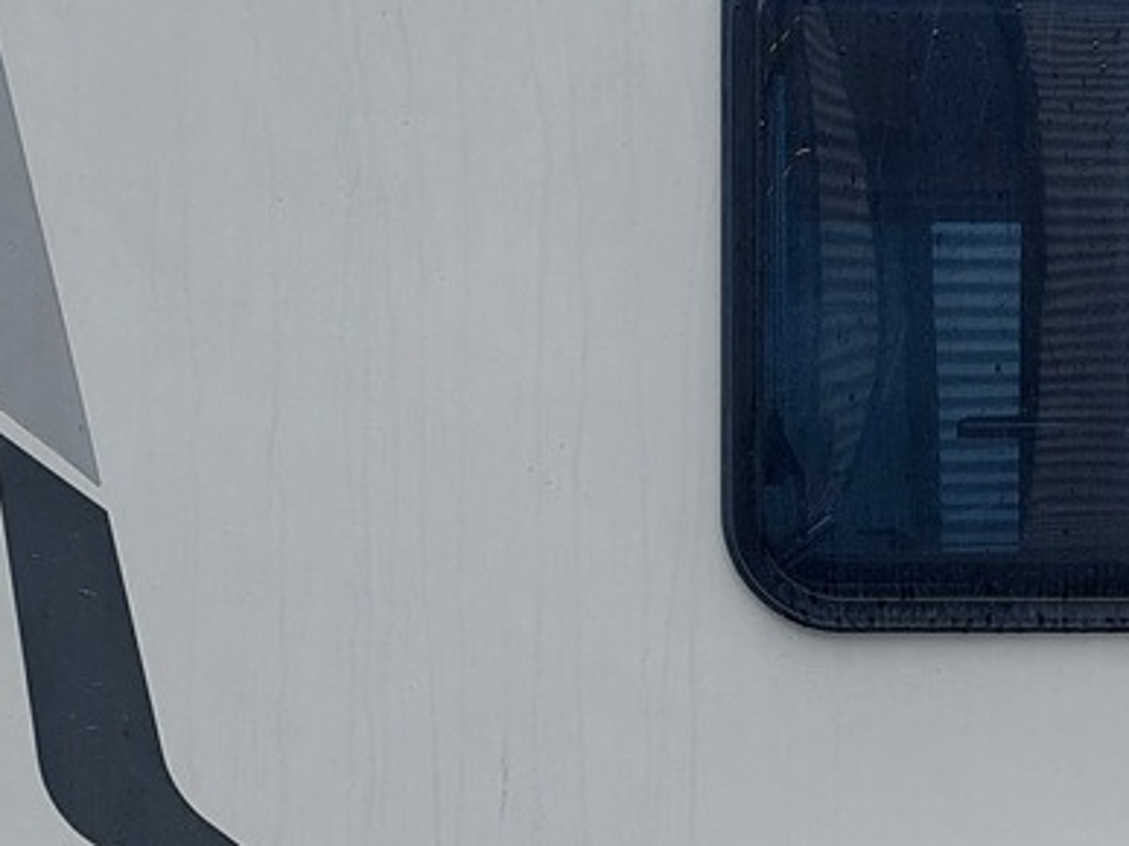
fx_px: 3032
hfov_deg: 21.0
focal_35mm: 93
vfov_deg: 15.8
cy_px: 583
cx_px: 779
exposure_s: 1/188
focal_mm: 5.23
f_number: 1.8
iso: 40
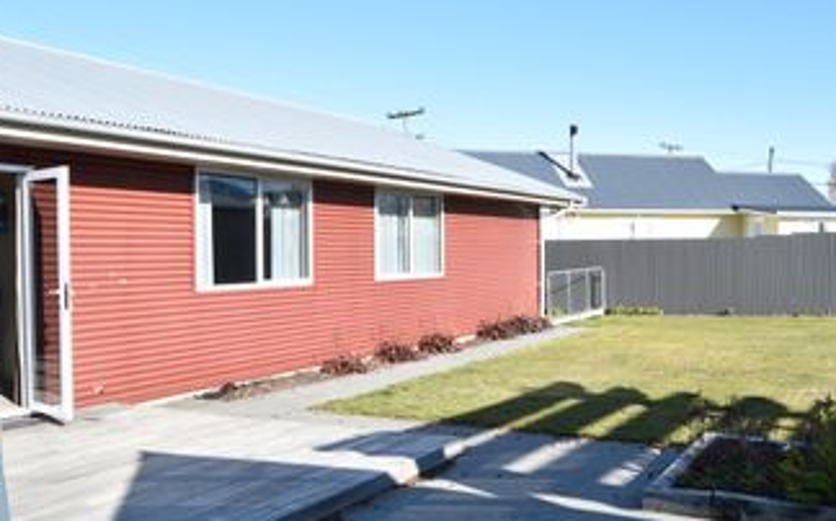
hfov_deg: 51.8
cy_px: 308
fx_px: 859
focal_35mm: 38
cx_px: 444
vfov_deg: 33.7
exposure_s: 1/320
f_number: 9
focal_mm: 17
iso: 200
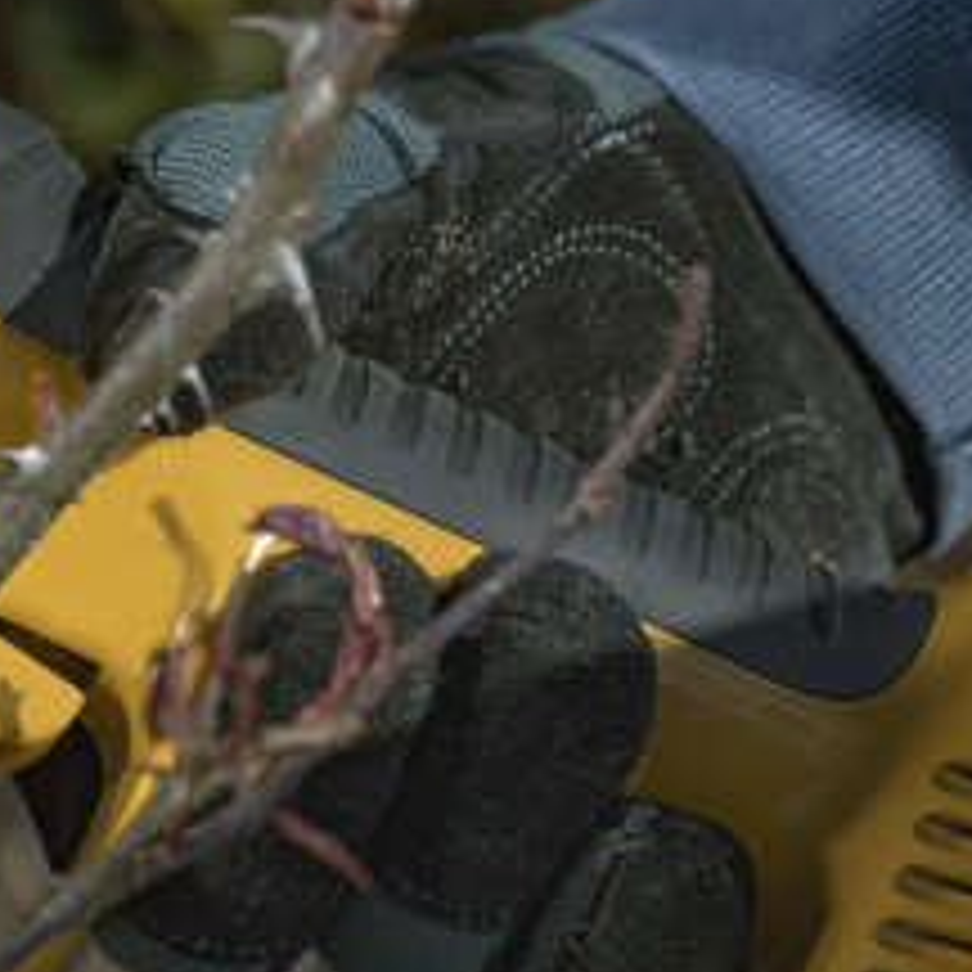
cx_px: -526
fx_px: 7275
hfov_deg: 7.5
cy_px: 144
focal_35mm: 229
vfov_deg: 7.6
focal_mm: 81
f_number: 3.9
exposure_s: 1/1600
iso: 50
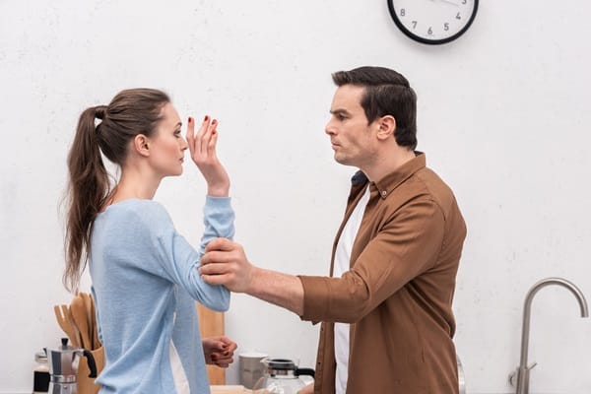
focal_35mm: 85
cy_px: 197
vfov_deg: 16.1
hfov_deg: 23.9
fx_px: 1395
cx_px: 296
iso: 100
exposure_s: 1/160
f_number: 4
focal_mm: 85
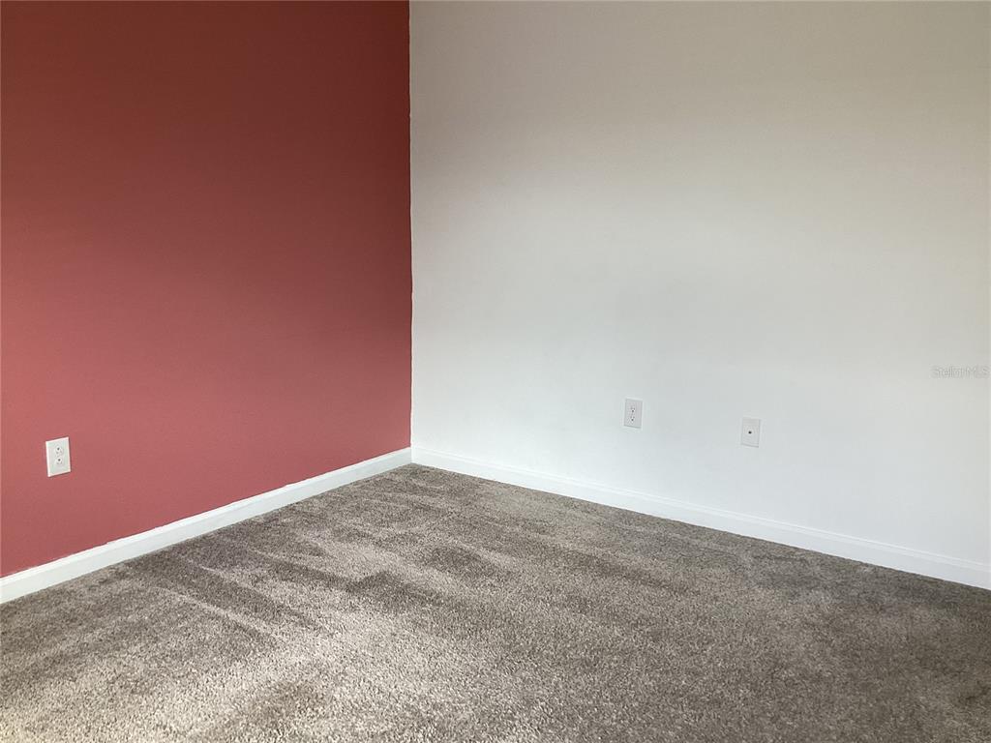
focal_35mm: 31
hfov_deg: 58.4
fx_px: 887
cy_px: 372
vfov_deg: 45.4
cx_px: 496
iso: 80
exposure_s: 1/120
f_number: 2.4
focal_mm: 3.3
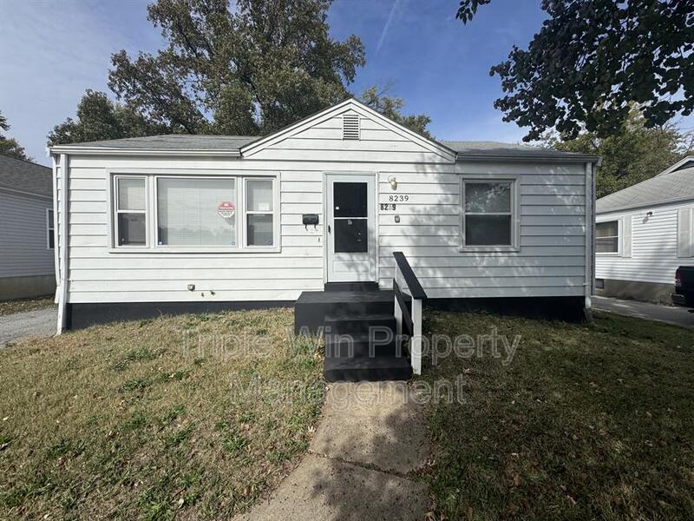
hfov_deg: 102.1
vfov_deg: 85.7
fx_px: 281
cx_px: 347
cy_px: 260
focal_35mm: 14
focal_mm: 2.22
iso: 50
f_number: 2.2
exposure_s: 1/3247
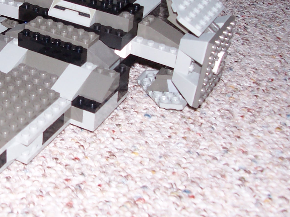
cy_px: 61
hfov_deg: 27.4
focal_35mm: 69
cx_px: 47
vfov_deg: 21.2
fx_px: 578
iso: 80
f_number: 2.8
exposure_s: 1/60
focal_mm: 6
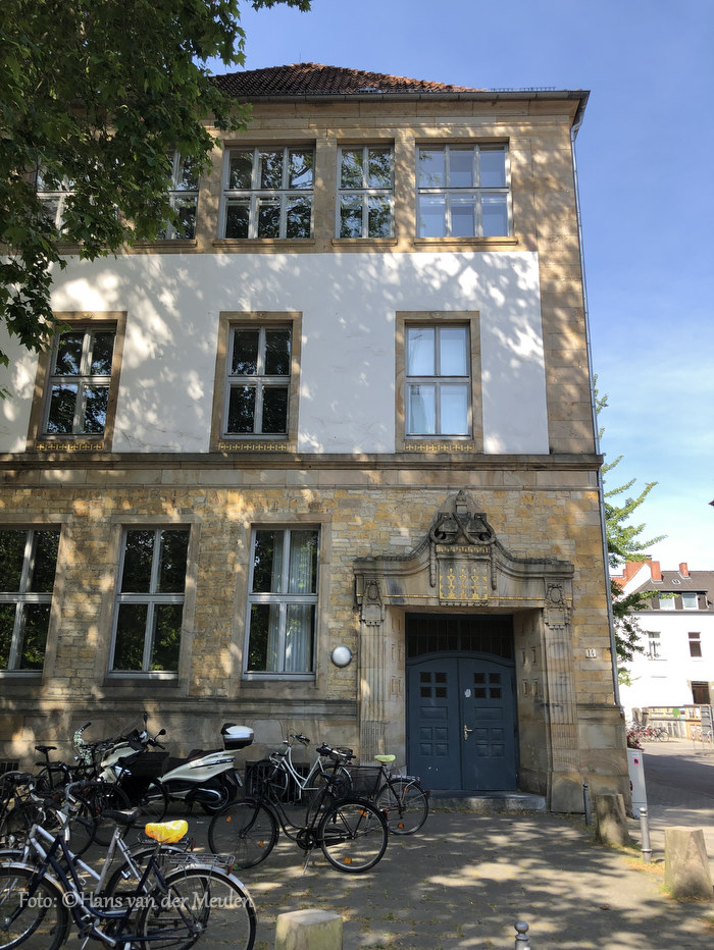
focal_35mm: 28
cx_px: 357
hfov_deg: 49.8
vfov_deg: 63.4
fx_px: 769
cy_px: 475
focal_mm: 3.99
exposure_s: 1/592
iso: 20
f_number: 1.8
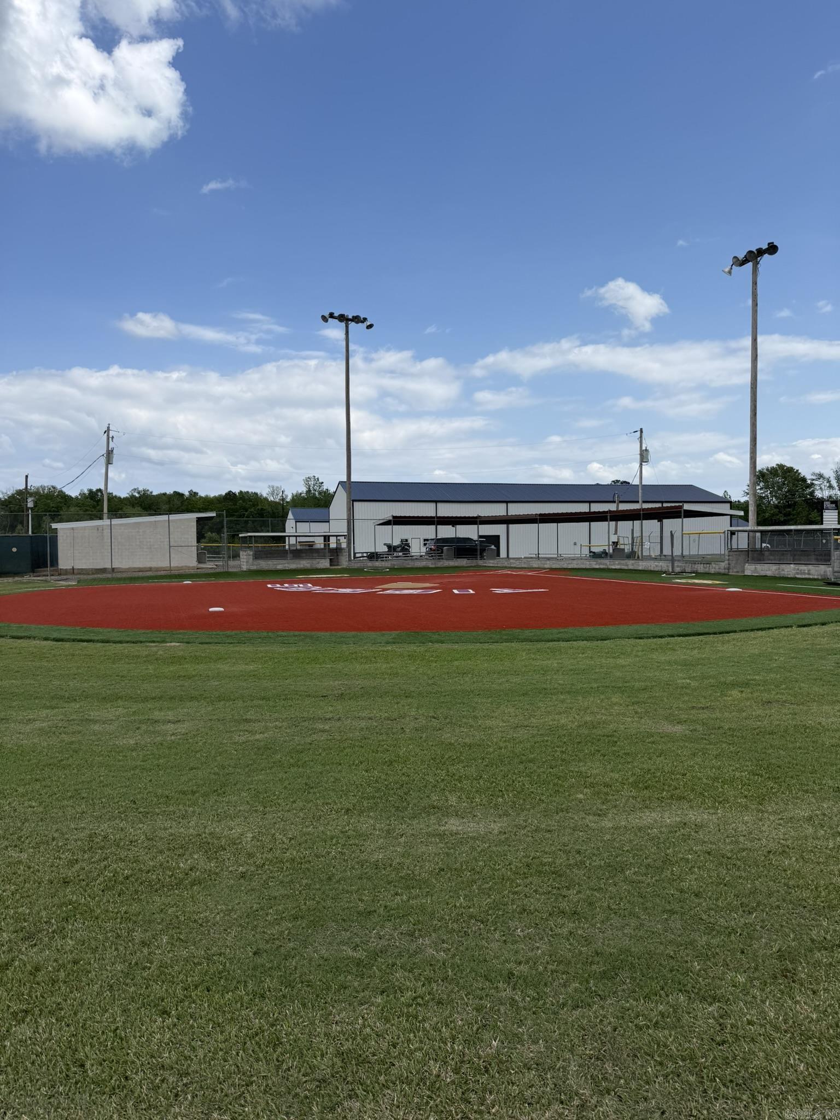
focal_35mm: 24
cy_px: 560
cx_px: 420
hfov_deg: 56.8
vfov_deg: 71.6
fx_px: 777
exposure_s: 1/5319
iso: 80
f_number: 1.78
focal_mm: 6.76
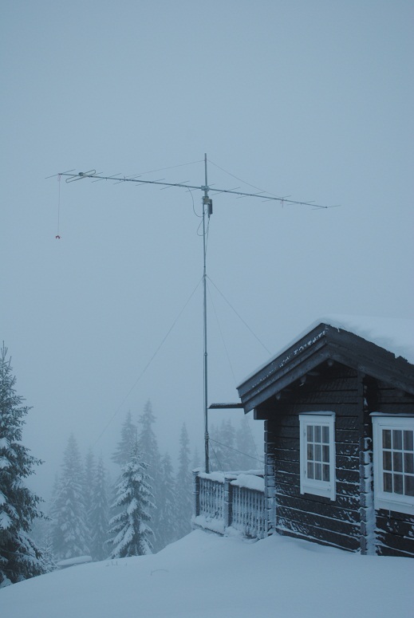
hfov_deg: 28.2
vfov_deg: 41.1
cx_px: 207
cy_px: 309
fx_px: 825
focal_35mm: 48
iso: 200
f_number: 5.6
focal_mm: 32
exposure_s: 1/125
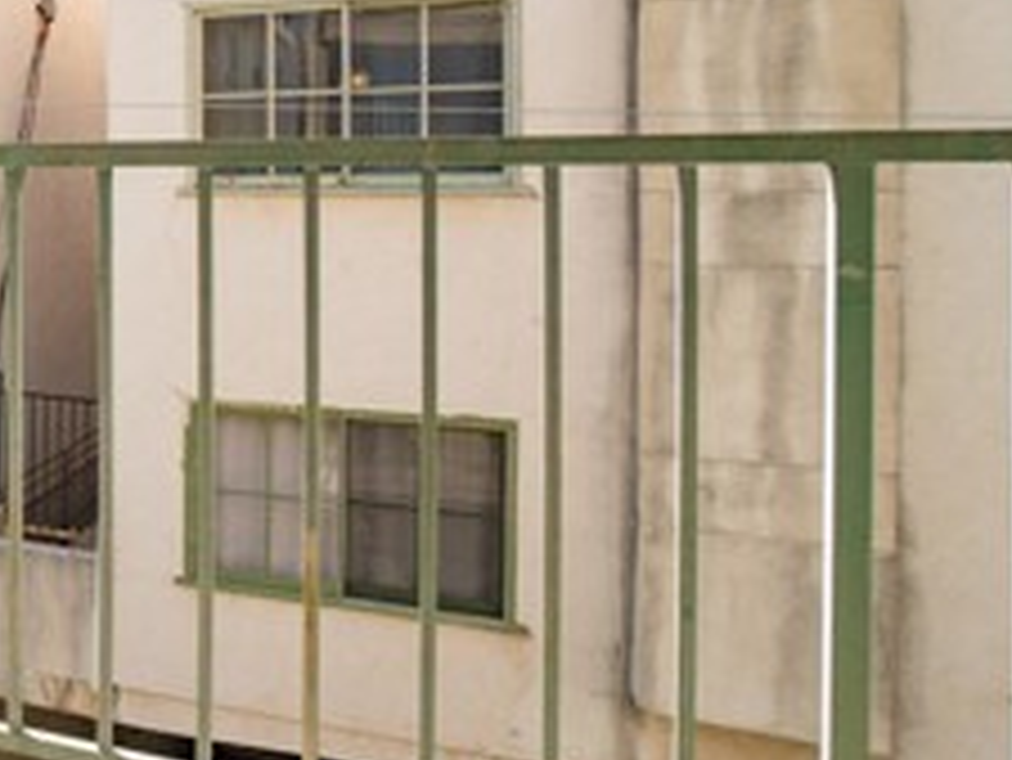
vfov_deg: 34.4
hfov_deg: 35.0
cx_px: -238
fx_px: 1199
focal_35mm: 41
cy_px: 189
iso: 100
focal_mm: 10
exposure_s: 1/320
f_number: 6.3
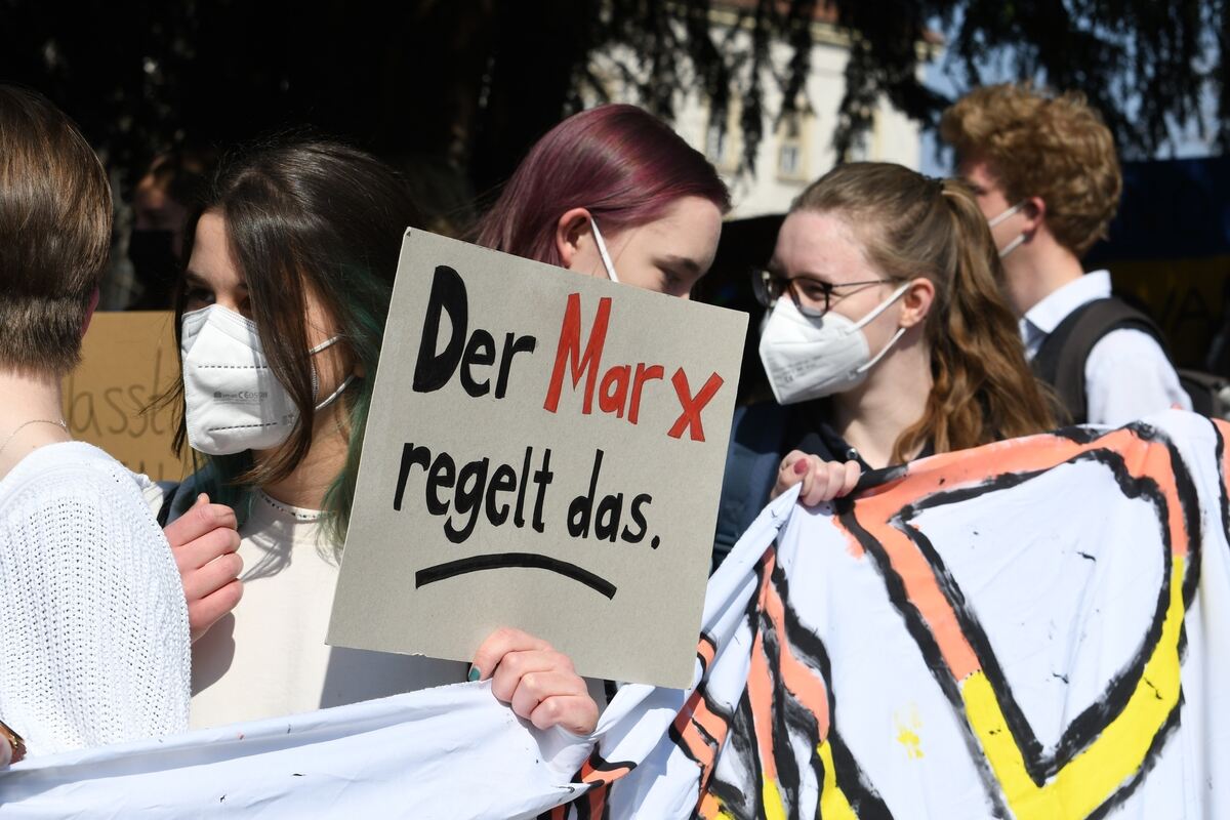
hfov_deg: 19.5
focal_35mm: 105
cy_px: 410
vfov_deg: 13.0
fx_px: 3587
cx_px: 615
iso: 200
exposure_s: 1/800
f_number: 8
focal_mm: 70
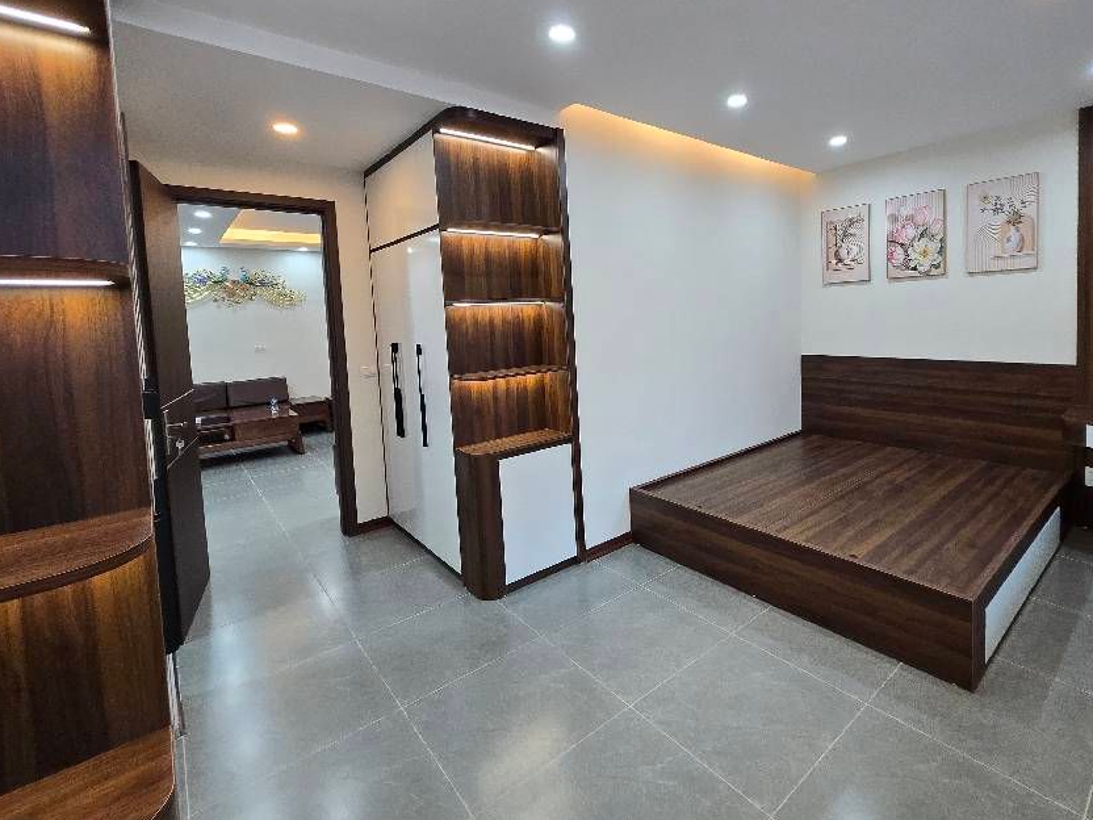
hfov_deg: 93.3
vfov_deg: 77.7
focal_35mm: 16
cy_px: 352
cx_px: 654
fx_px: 505
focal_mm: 1.7
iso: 160
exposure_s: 1/50
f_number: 2.2
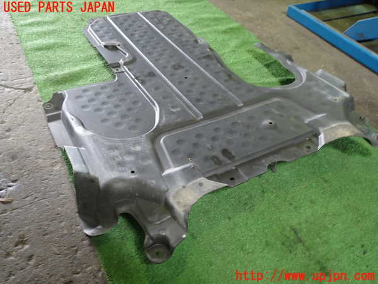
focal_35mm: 30
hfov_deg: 60.0
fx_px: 328
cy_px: 142
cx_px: 189
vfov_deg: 46.8
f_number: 2.3
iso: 250
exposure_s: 1/30
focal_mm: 5.4
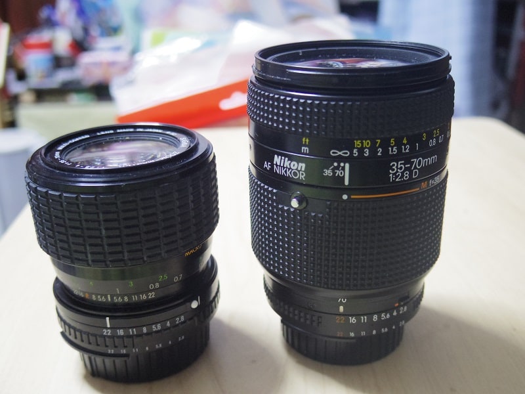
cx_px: 262
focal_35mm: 39
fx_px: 591
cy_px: 197
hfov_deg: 47.9
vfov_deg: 36.8
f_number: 1.9
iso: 1000
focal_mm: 8.5
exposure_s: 1/60
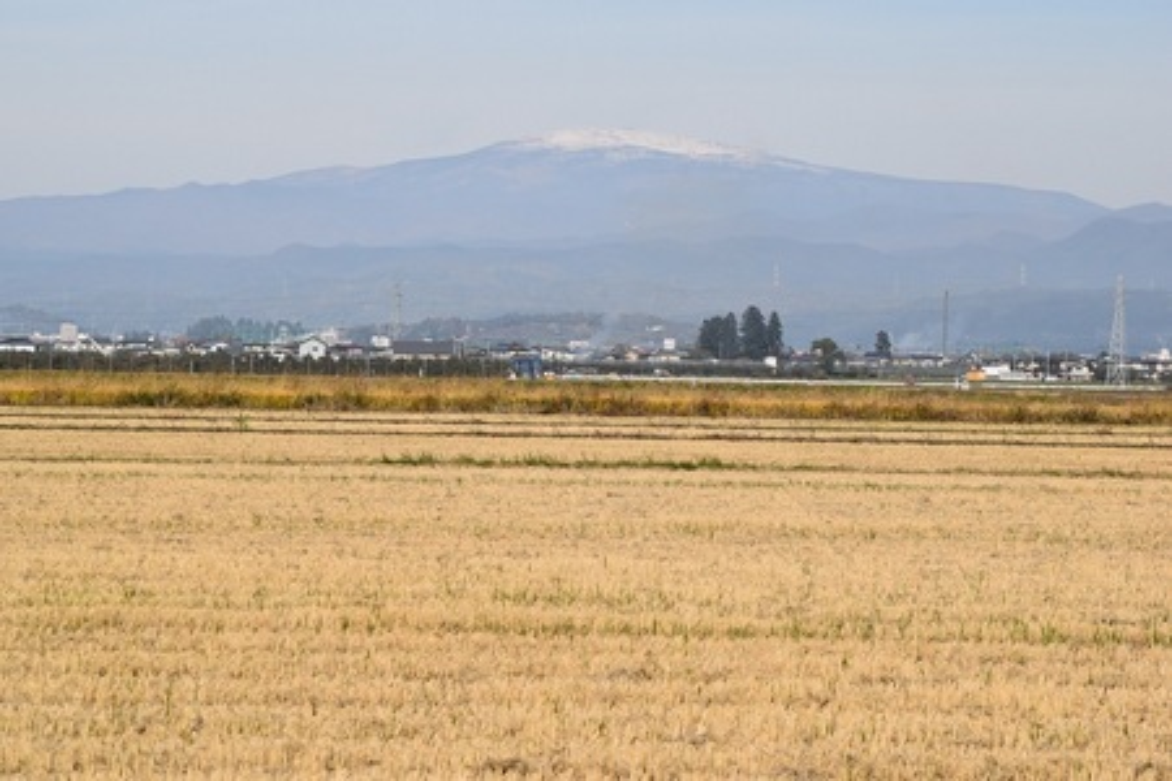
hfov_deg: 14.9
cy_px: 390
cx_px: 586
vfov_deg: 9.9
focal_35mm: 138
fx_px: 4492
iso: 200
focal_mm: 92
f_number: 10
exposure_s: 1/400
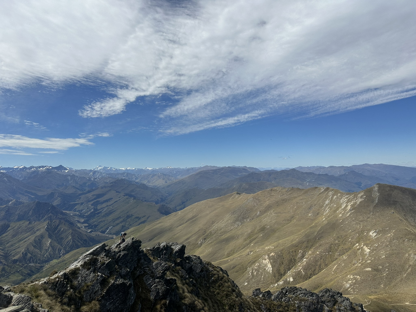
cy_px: 156
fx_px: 288
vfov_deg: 56.8
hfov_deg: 71.6
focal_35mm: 24
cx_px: 208
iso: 80
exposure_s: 1/10753
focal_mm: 6.86
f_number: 1.78
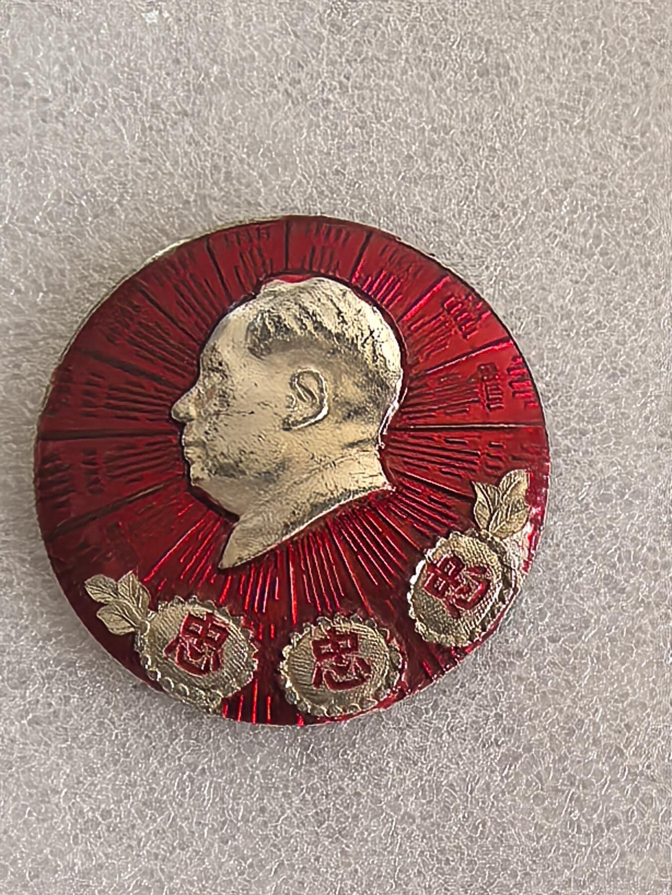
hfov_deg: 21.9
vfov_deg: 29.0
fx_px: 1734
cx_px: 336
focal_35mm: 67
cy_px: 448
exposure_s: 1/100
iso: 200
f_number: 2.2
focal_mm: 1.95
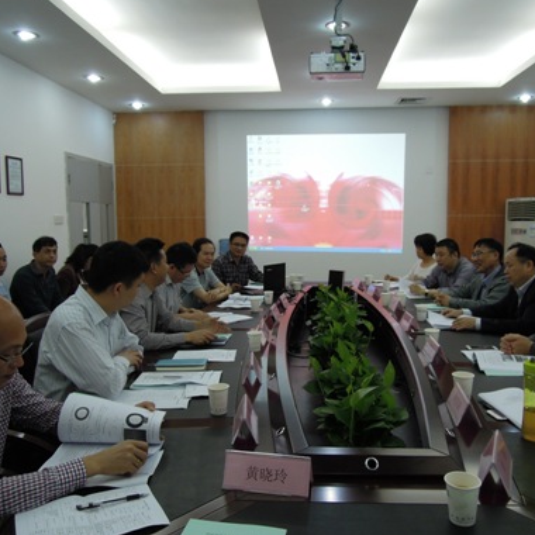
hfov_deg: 55.6
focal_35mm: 29
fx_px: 507
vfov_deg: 55.6
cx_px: 275
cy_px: 265
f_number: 2.8
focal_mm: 4.3
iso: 180
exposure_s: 1/30
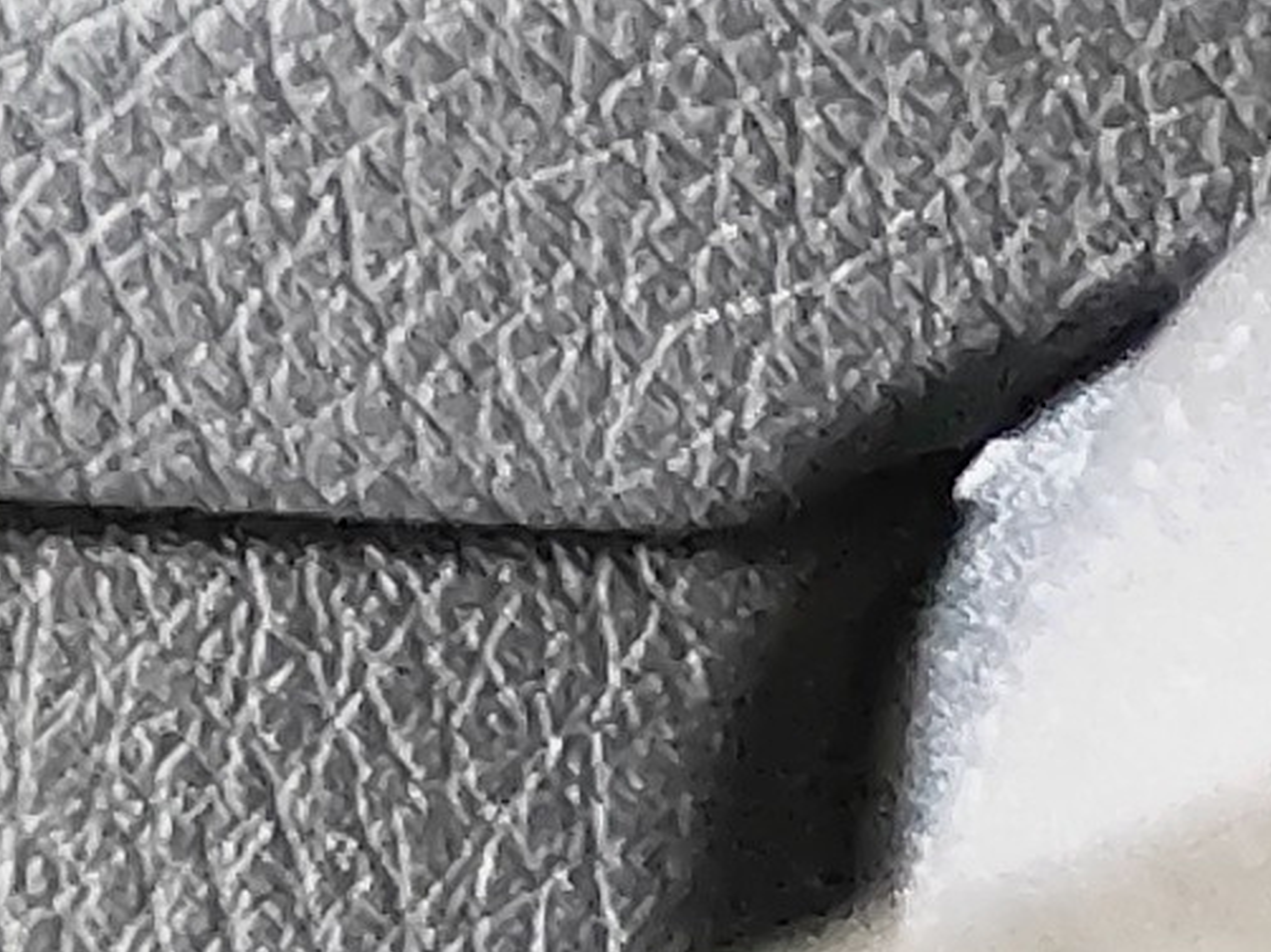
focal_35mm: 210
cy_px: -2441
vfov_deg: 6.2
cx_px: 3912
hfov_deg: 8.0
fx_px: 7707
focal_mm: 5.52
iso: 4240
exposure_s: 1/25
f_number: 1.9
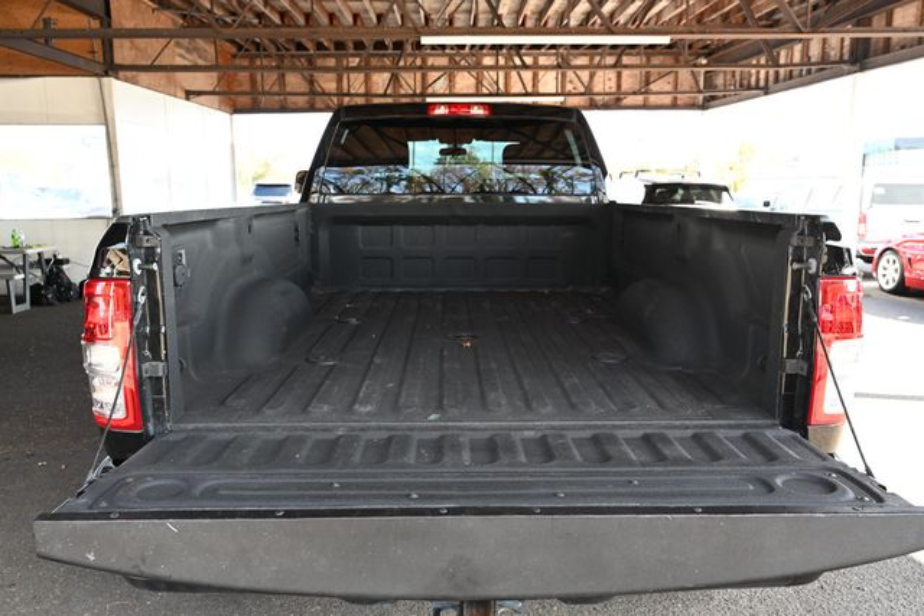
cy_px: 308
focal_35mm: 30
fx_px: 757
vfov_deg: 44.3
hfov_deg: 62.8
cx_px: 462
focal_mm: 29.5
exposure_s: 1/200
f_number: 5.6
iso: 1250
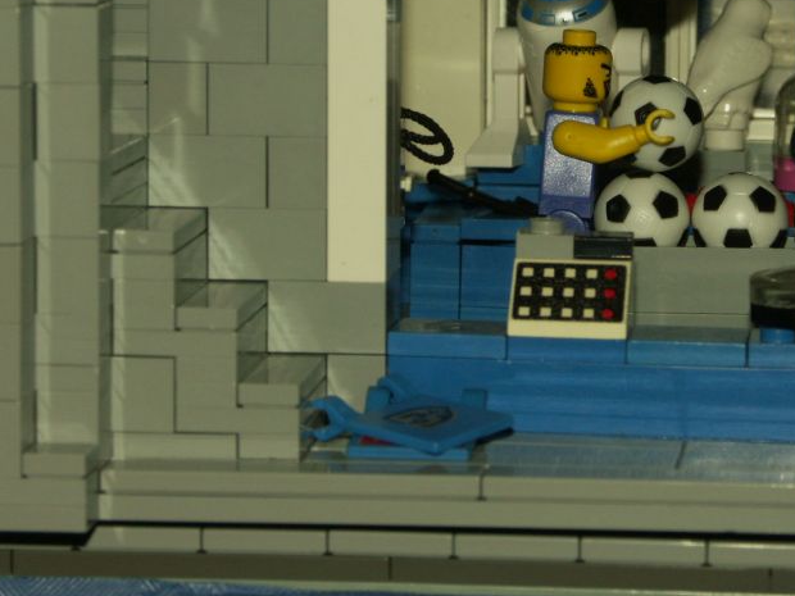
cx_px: 554
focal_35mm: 170
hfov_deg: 11.6
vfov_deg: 8.7
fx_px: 3904
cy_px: 165
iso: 200
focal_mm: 26.32
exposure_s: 1/100
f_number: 5.6
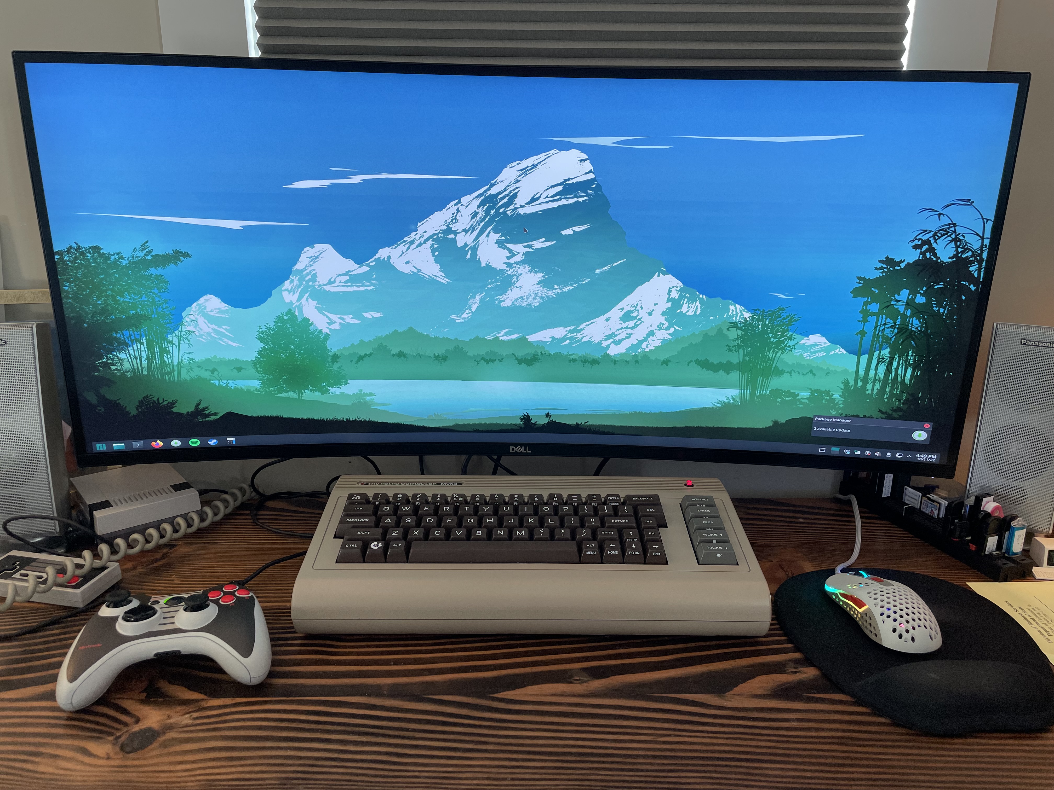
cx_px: 527
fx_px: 792
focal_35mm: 26
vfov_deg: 53.1
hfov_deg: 67.3
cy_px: 395
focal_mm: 4.2
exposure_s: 1/60
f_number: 1.6
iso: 64
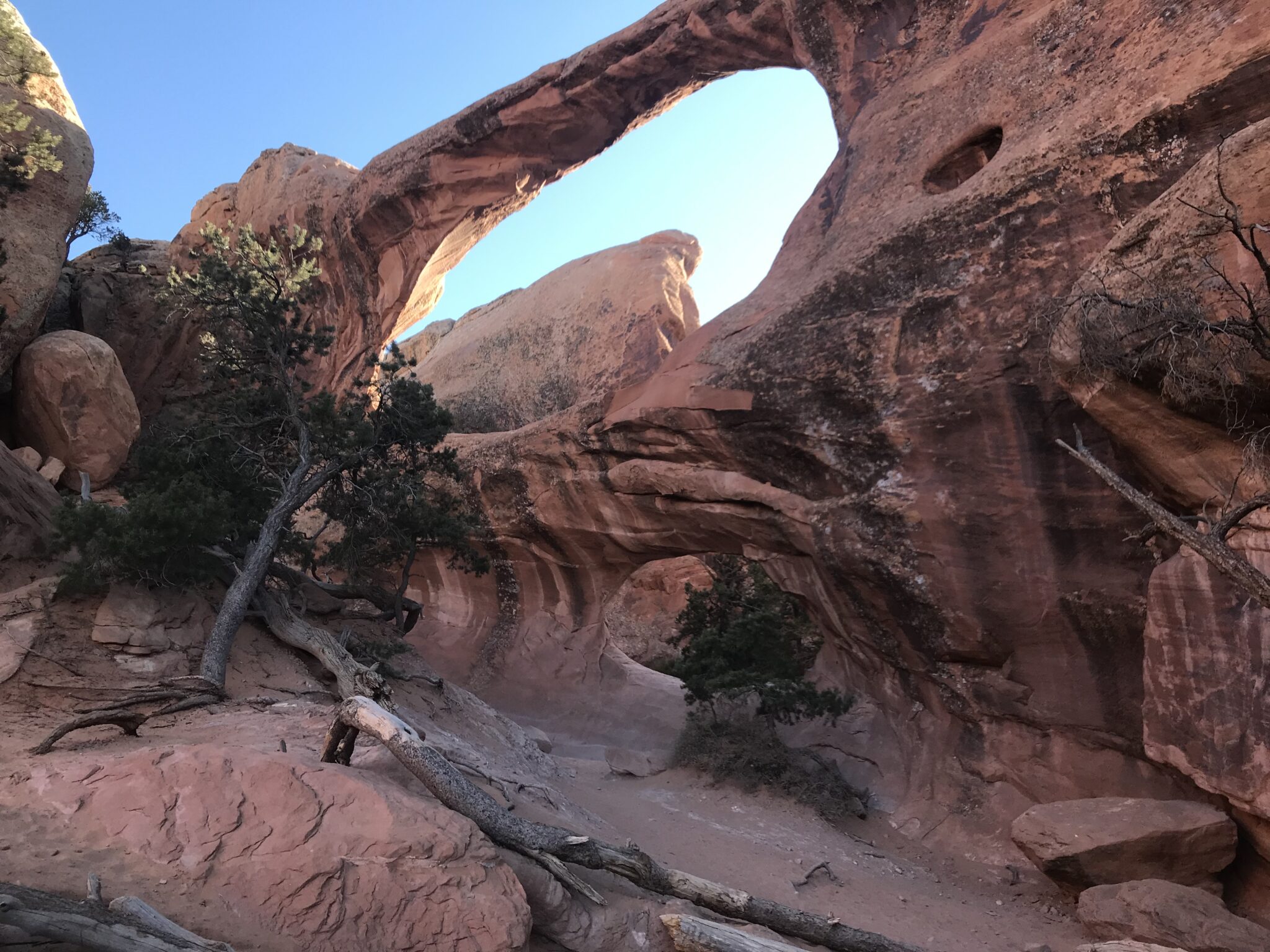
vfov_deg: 49.7
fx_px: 1027
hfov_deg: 63.4
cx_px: 635
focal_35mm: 28
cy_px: 476
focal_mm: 3.99
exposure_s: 1/420
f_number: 1.8
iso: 20
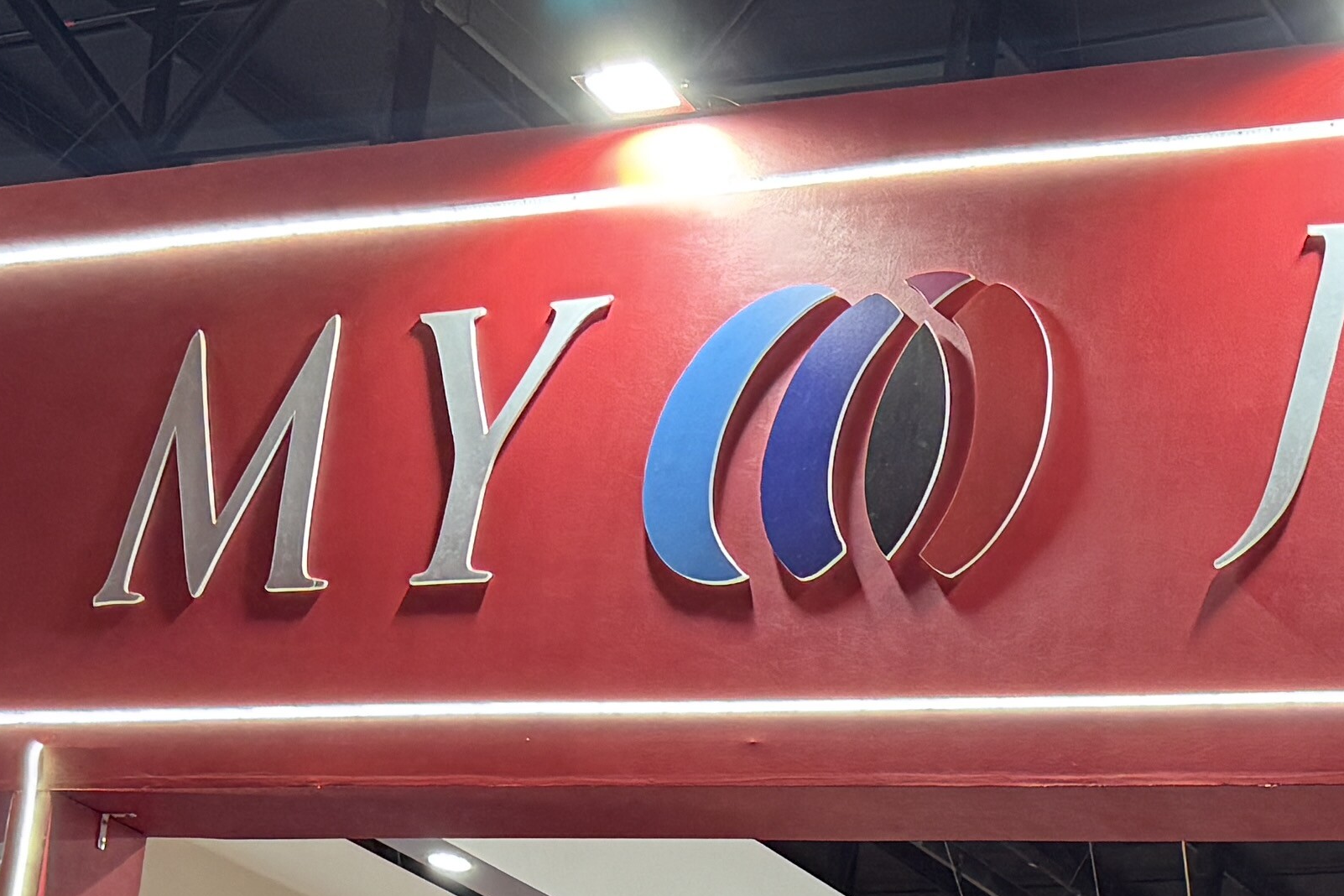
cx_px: 1405
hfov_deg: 21.9
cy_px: 1636
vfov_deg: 13.7
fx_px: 3322
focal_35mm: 89
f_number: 1.78
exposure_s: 1/60
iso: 200
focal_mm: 6.76
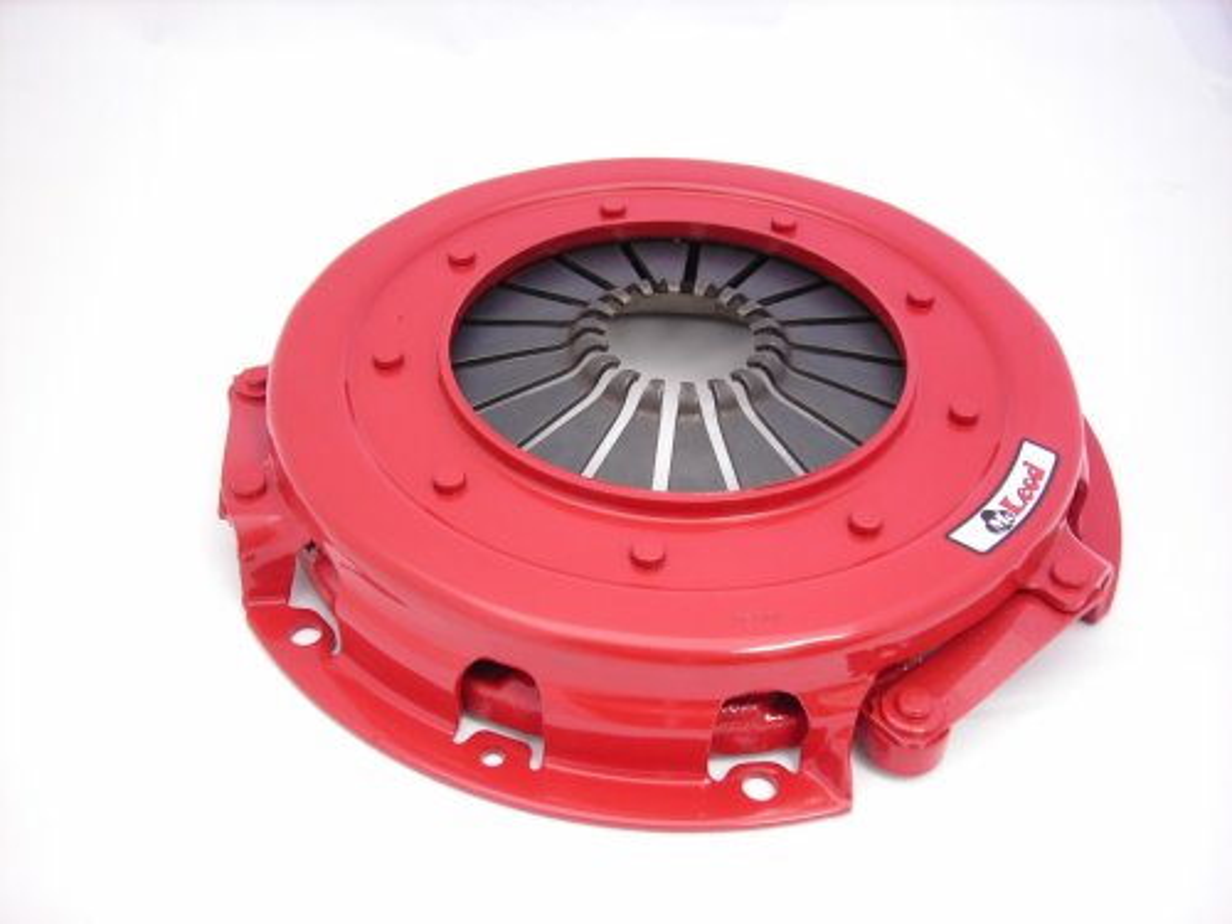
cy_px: 462
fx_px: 1352
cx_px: 616
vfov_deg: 37.7
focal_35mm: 38
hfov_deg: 49.0
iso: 70
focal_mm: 6.3
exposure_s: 1/3.9
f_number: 3.2
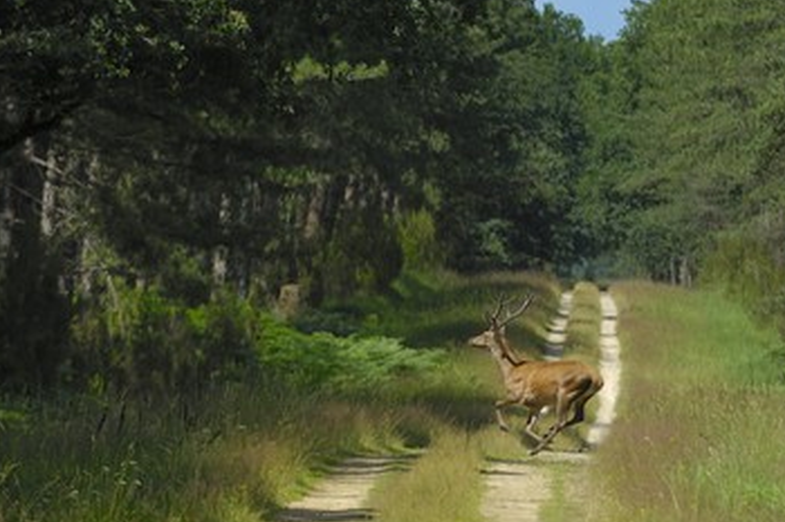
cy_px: 285
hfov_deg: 5.7
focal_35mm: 360
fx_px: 7846
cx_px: 388
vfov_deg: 3.8
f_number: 4.5
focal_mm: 200
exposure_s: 1/400
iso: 100
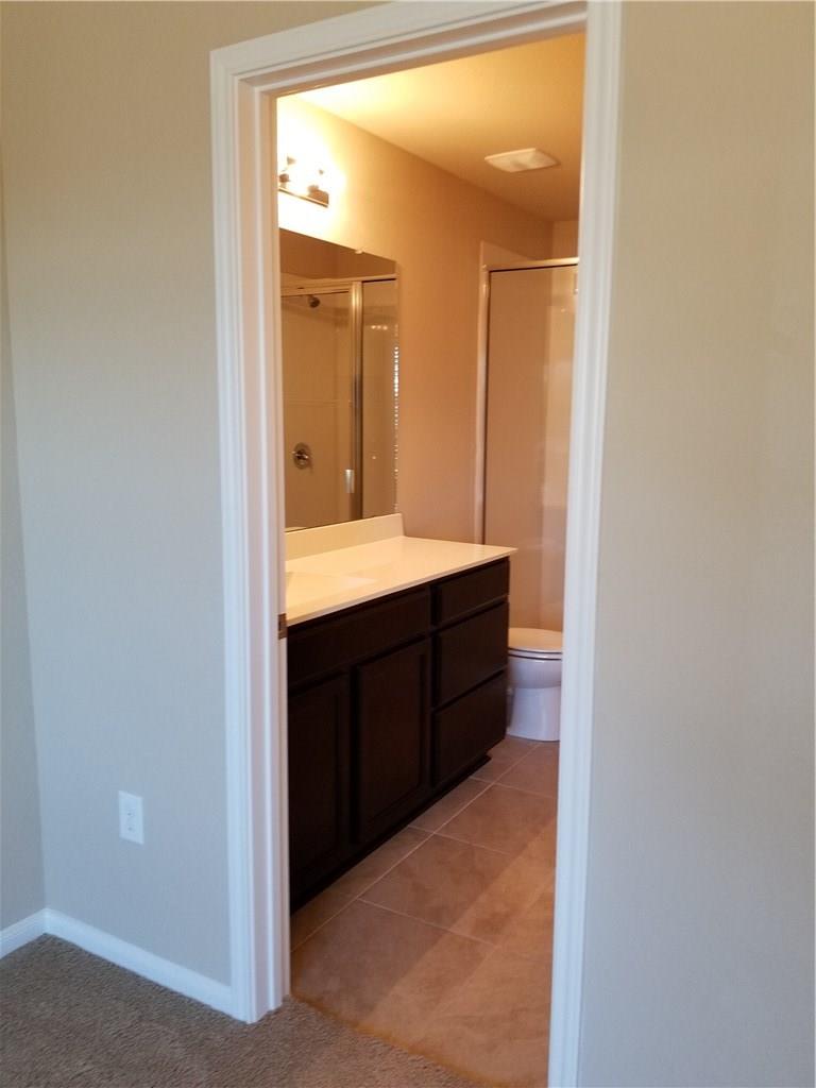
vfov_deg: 67.3
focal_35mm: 26
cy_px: 544
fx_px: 817
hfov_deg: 53.1
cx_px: 408
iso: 125
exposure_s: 1/60
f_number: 1.7
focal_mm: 4.25
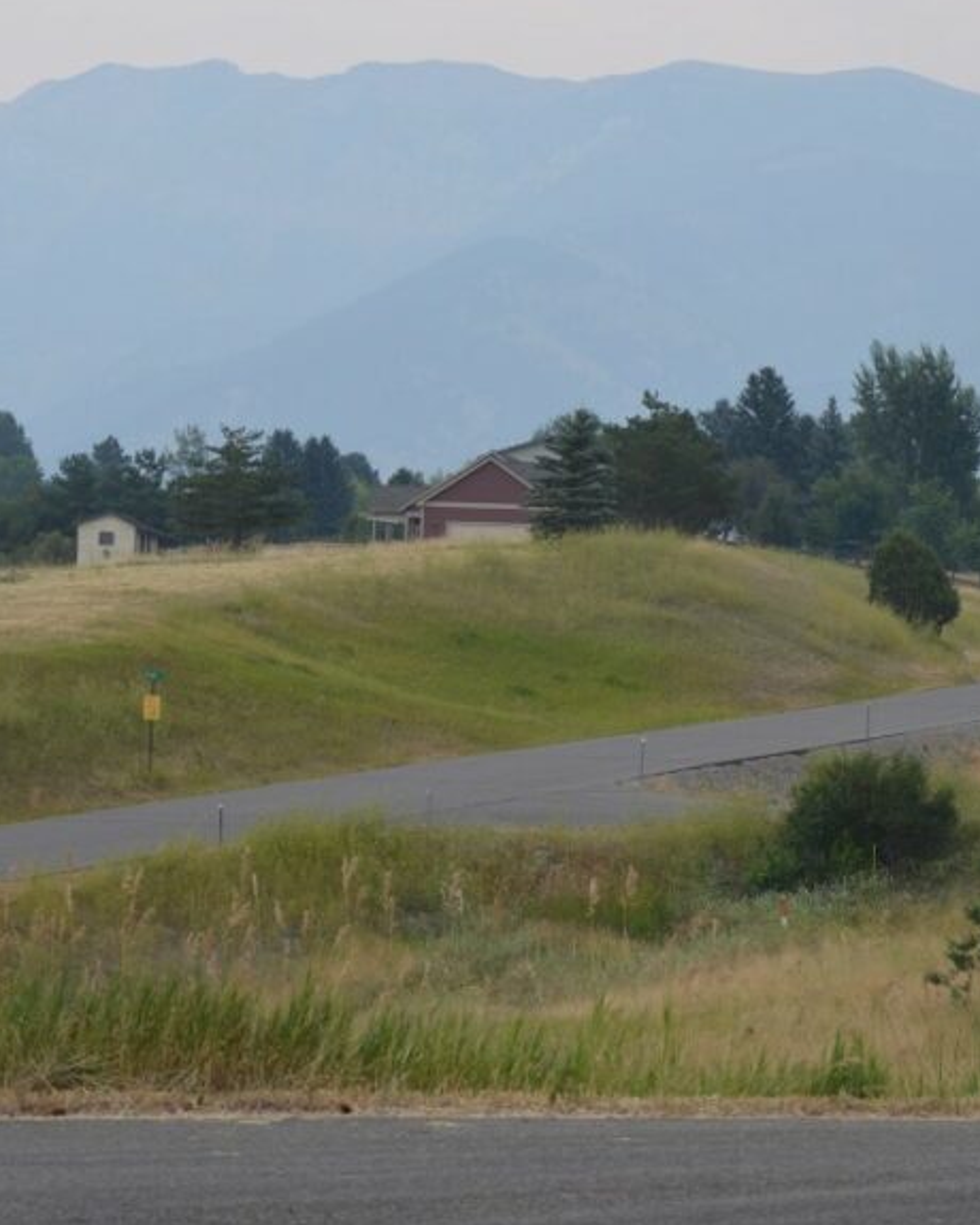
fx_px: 4997
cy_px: 664
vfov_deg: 14.0
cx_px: 699
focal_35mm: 138
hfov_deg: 11.2
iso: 100
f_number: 5.6
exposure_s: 1/125
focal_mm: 55
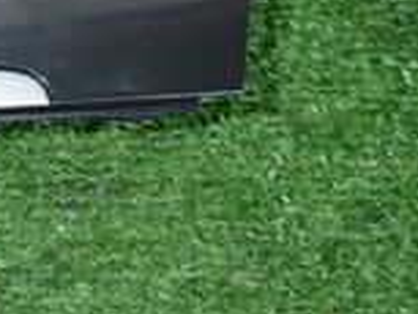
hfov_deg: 17.8
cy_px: -104
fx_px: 1184
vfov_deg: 14.4
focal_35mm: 98
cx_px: -224
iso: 200
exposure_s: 1/30
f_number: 5.6
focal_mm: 4.5
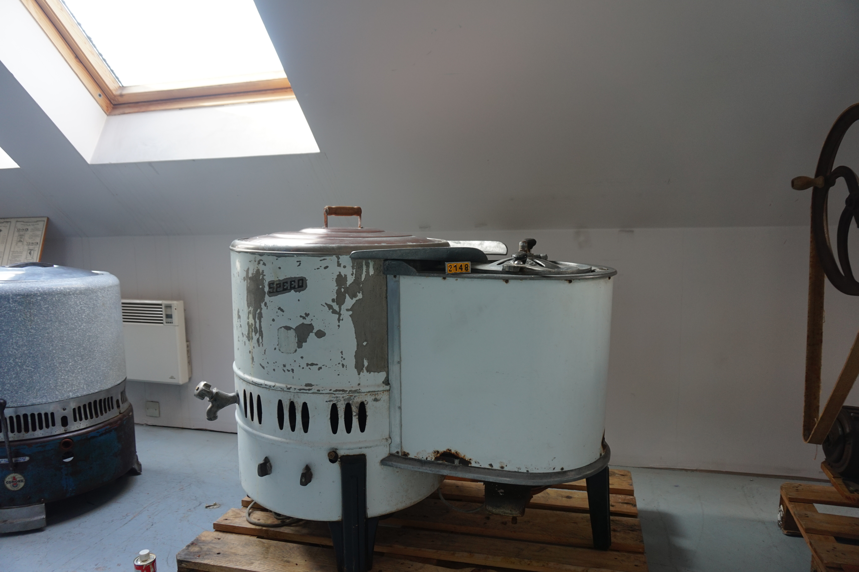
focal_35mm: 24
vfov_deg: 53.1
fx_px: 572
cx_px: 430
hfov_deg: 73.8
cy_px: 286
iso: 200
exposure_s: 1/60
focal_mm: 16
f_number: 4
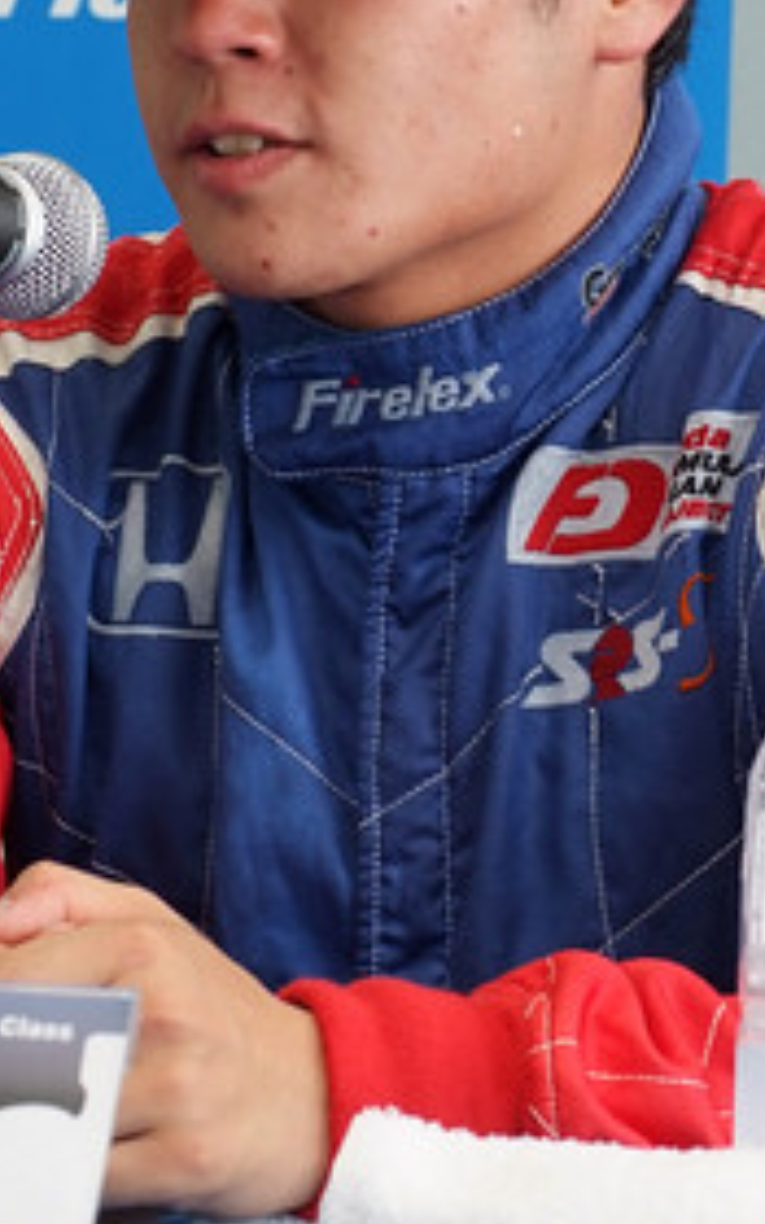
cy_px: 420
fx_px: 7005
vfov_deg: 10.0
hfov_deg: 6.3
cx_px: 334
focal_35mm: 210
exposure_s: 1/60
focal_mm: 80
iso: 800
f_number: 11
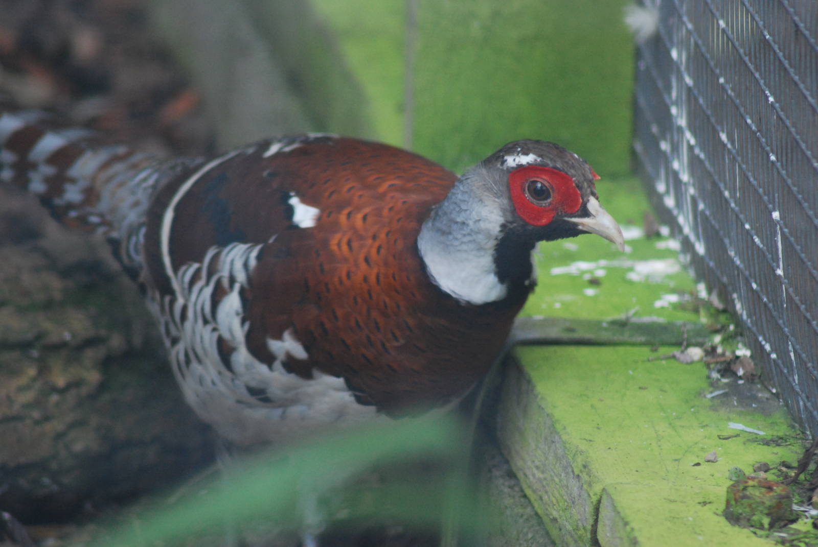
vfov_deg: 3.1
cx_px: 409
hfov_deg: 4.6
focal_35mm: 450
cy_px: 274
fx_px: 10237
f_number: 5.6
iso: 800
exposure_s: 1/80
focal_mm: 300
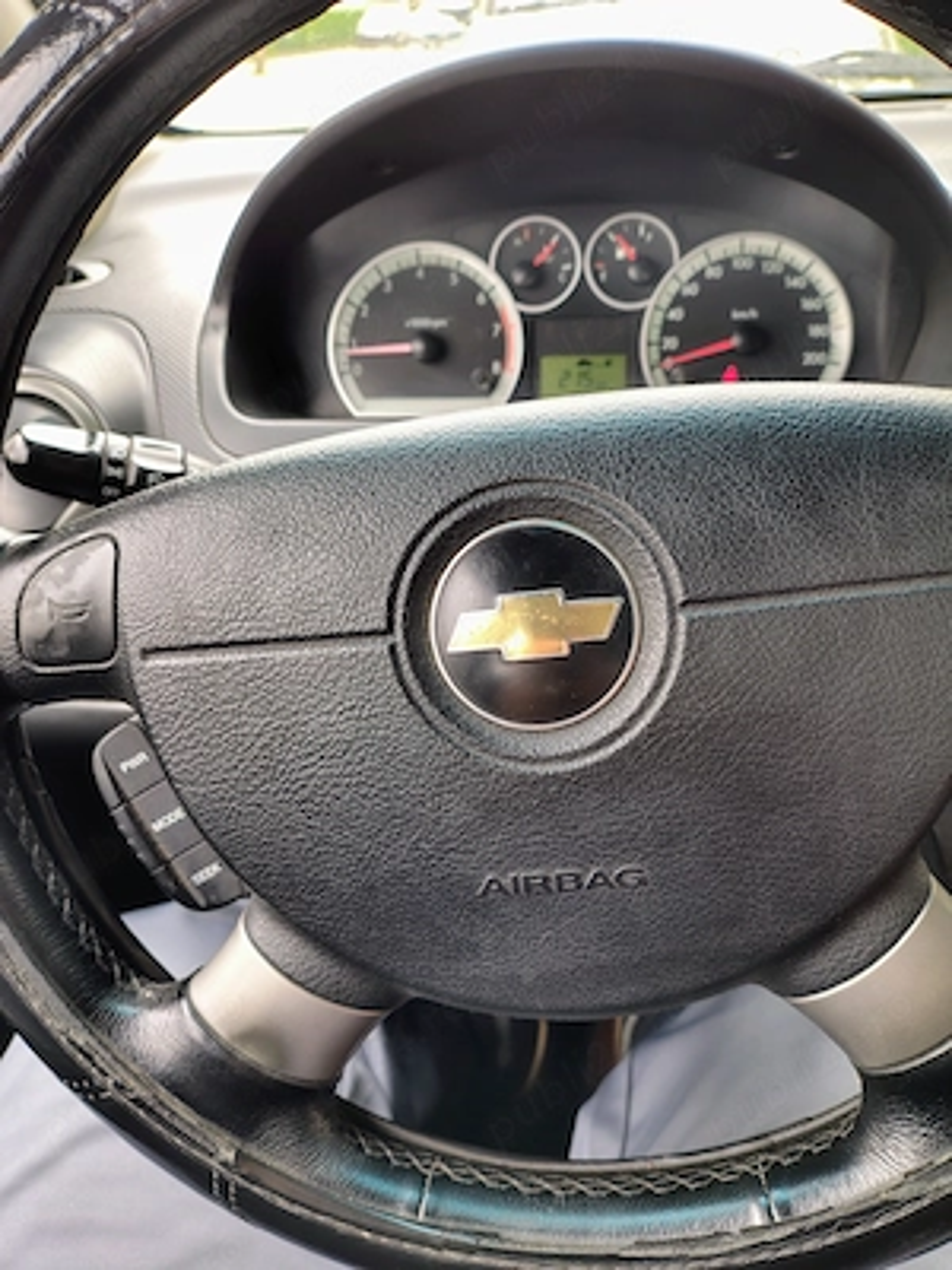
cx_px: 476
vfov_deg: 69.4
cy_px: 635
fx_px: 917
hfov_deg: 54.9
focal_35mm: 25
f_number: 1.7
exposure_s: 1/50.1
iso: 257
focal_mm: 4.71
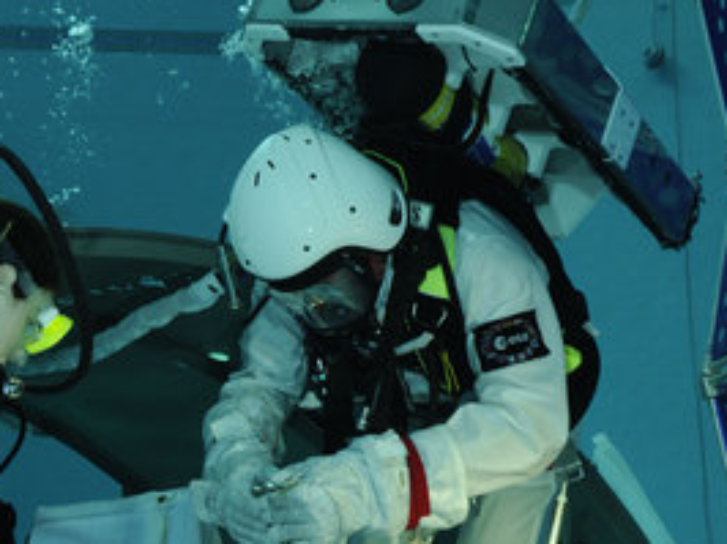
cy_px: 325
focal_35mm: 65
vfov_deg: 22.5
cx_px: 282
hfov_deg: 29.8
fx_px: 1364
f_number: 5
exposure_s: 1/50
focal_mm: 24
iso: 560
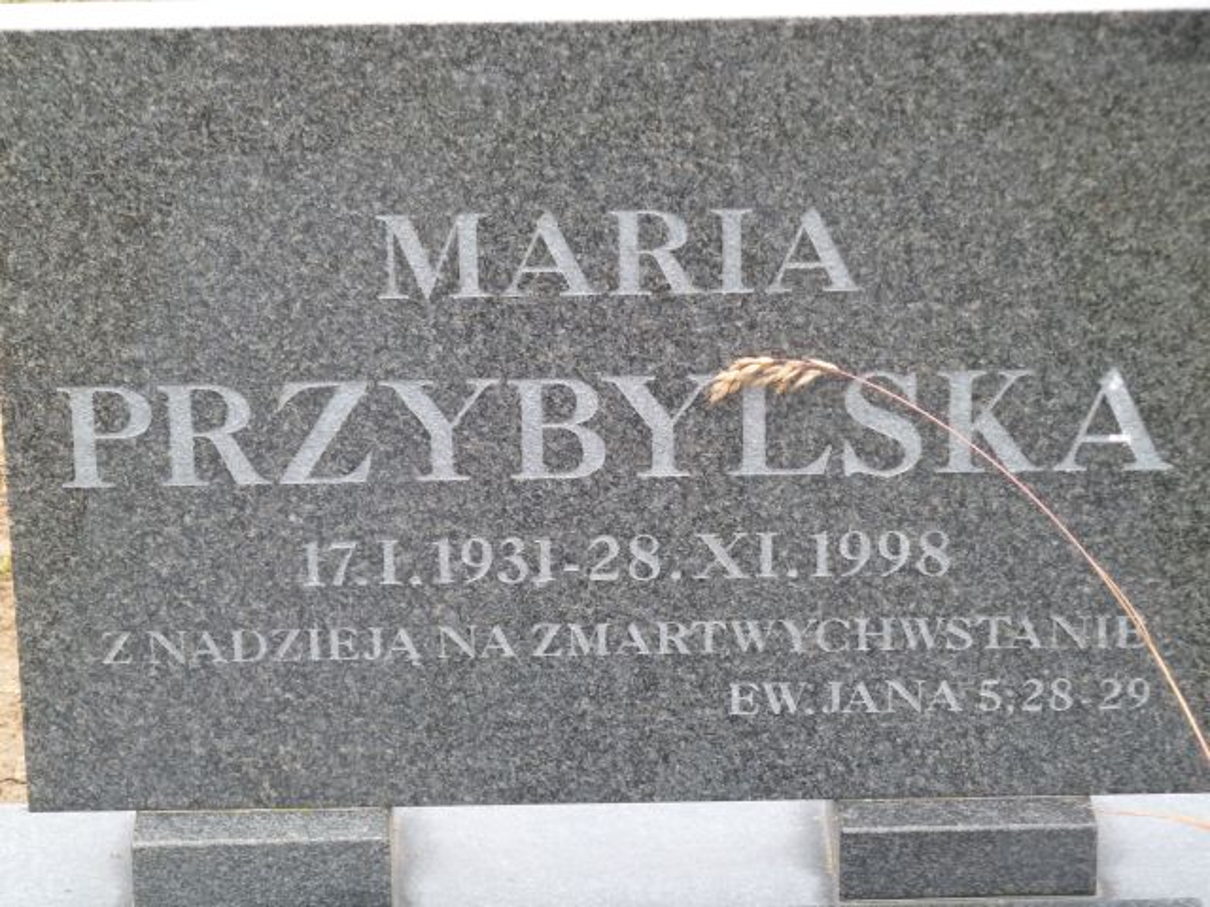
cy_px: 454
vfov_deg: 11.6
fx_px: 4474
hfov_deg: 15.4
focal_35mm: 128
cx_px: 605
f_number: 4.4
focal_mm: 21
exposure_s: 1/50
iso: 125
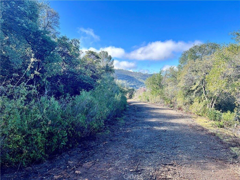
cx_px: 120
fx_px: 180
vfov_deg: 53.1
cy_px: 90
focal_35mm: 26
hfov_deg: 67.3
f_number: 1.5
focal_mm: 5.7
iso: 50
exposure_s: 1/1698
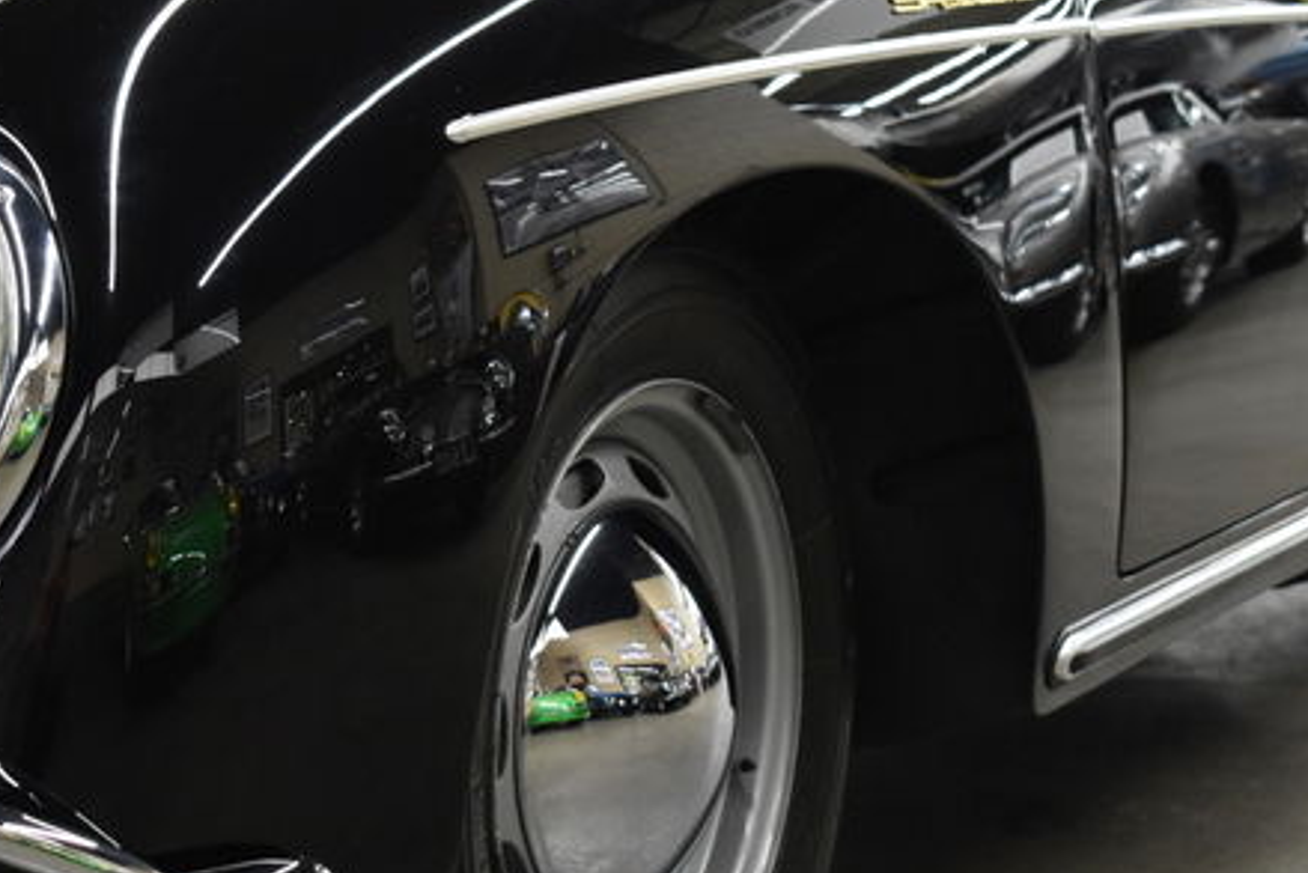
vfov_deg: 13.0
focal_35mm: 105
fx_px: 3816
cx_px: 623
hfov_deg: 19.4
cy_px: 507
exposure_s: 1/60
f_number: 5
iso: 2000
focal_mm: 40
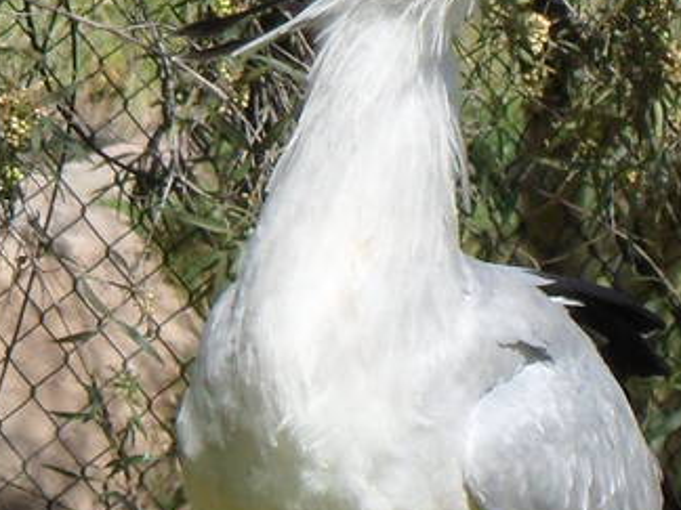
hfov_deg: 1.5
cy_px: -29
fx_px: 26263
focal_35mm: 1335
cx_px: 345
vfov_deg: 1.1
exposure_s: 1/250
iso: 80
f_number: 5.9
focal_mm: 46.8
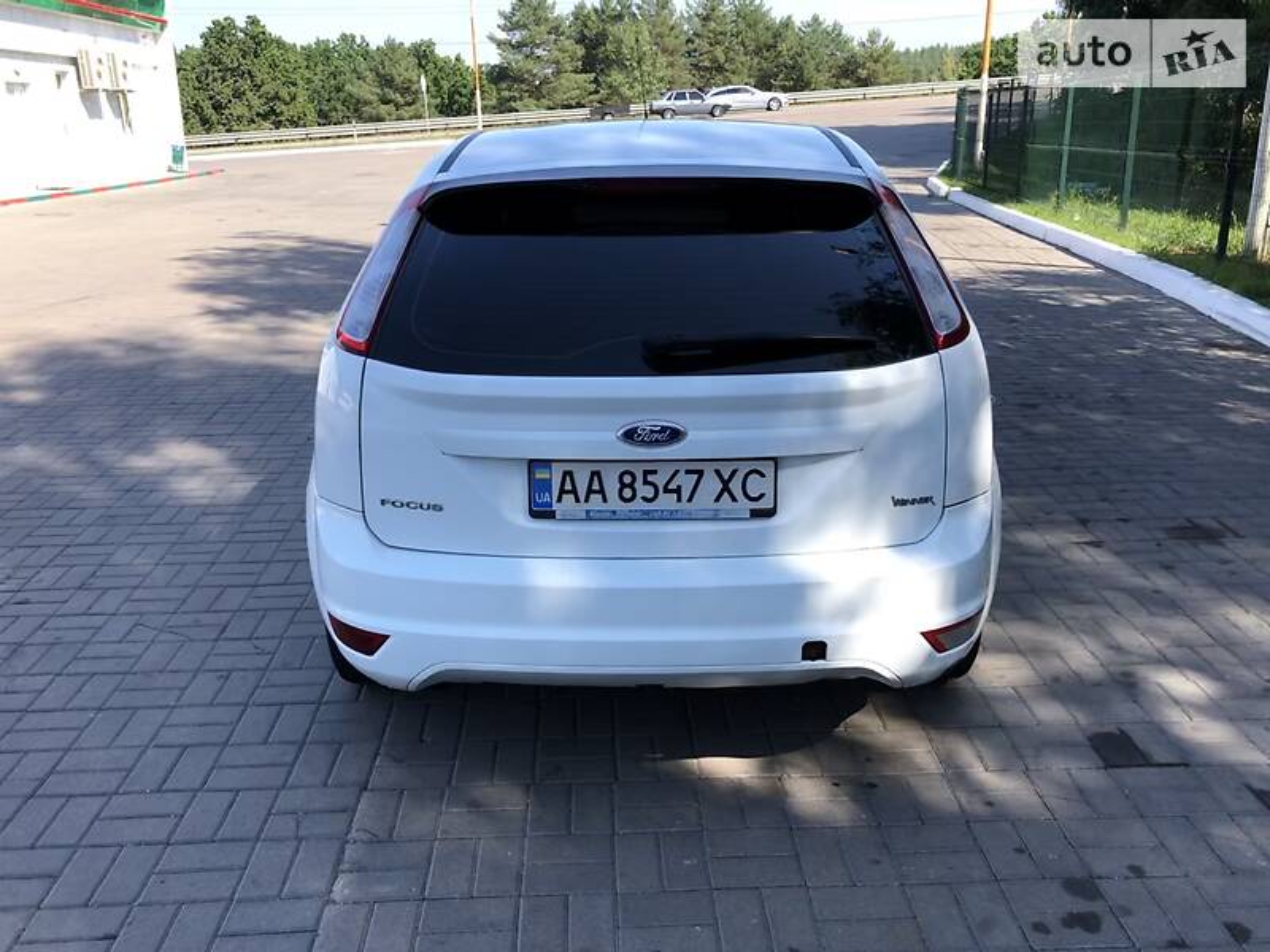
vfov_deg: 49.7
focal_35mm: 28
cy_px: 476
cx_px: 635
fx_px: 1027
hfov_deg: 63.4
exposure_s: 1/539
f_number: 1.8
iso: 20
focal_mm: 4
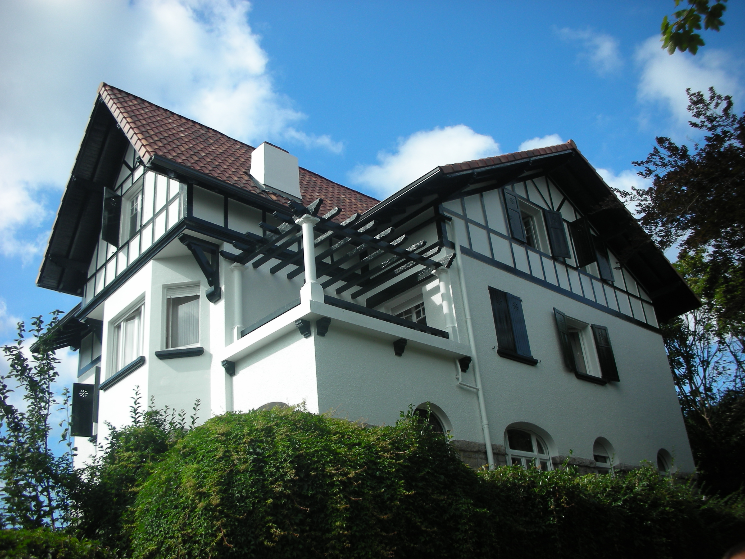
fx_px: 753
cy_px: 280
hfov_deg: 52.6
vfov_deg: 40.7
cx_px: 372
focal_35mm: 35
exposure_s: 1/67.7
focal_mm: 5.8
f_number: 8.5
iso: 50
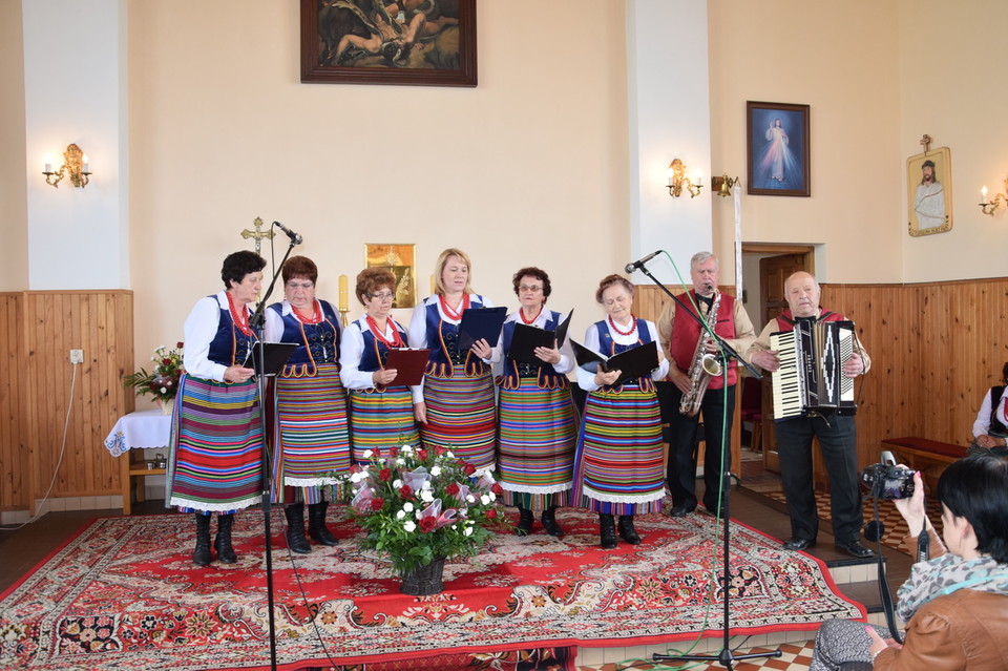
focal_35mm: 27
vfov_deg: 47.9
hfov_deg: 67.4
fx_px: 756
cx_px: 504
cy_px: 336
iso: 800
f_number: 5
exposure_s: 1/100
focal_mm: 18
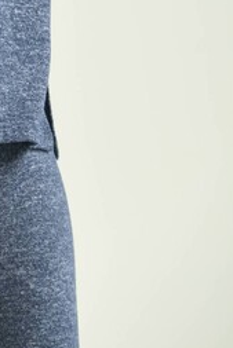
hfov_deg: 2.8
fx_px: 4741
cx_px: -90
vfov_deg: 4.2
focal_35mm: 489
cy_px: -107
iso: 125
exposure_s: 1/160
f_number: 5.6
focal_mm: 165
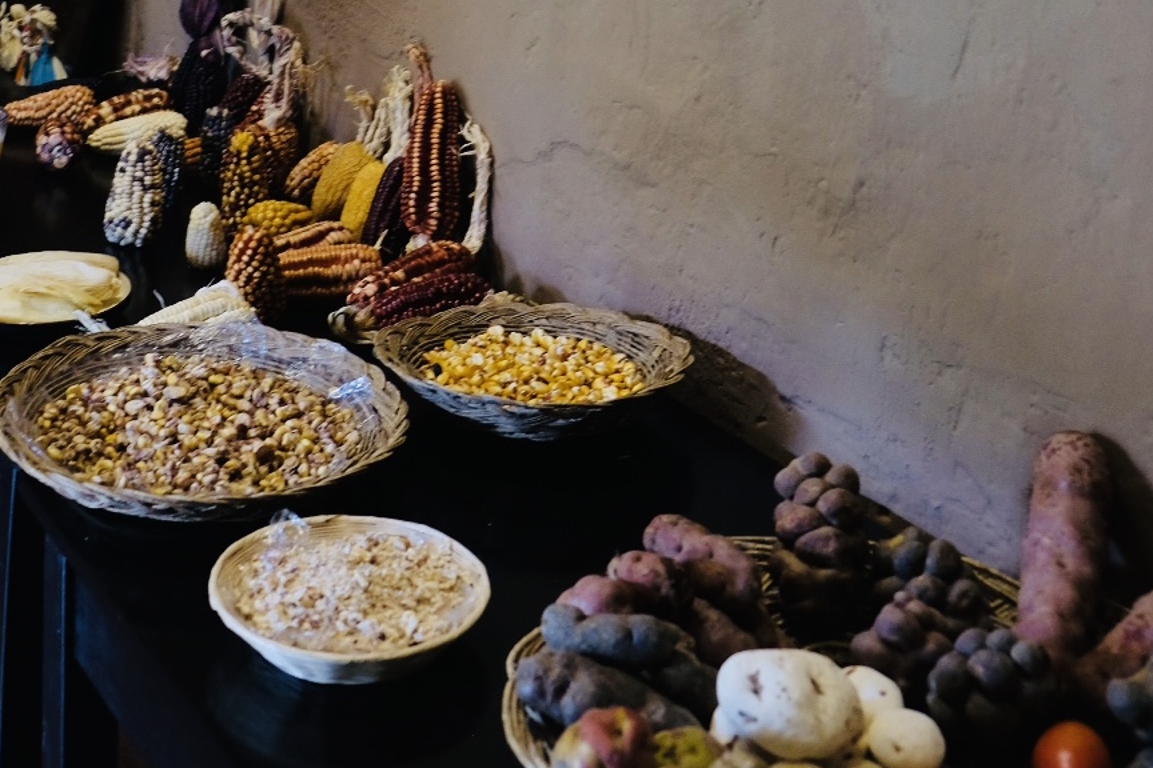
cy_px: 354
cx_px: 440
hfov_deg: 51.4
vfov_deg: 35.9
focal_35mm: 37
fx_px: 1185
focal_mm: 18
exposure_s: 1/42
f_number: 2.8
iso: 800
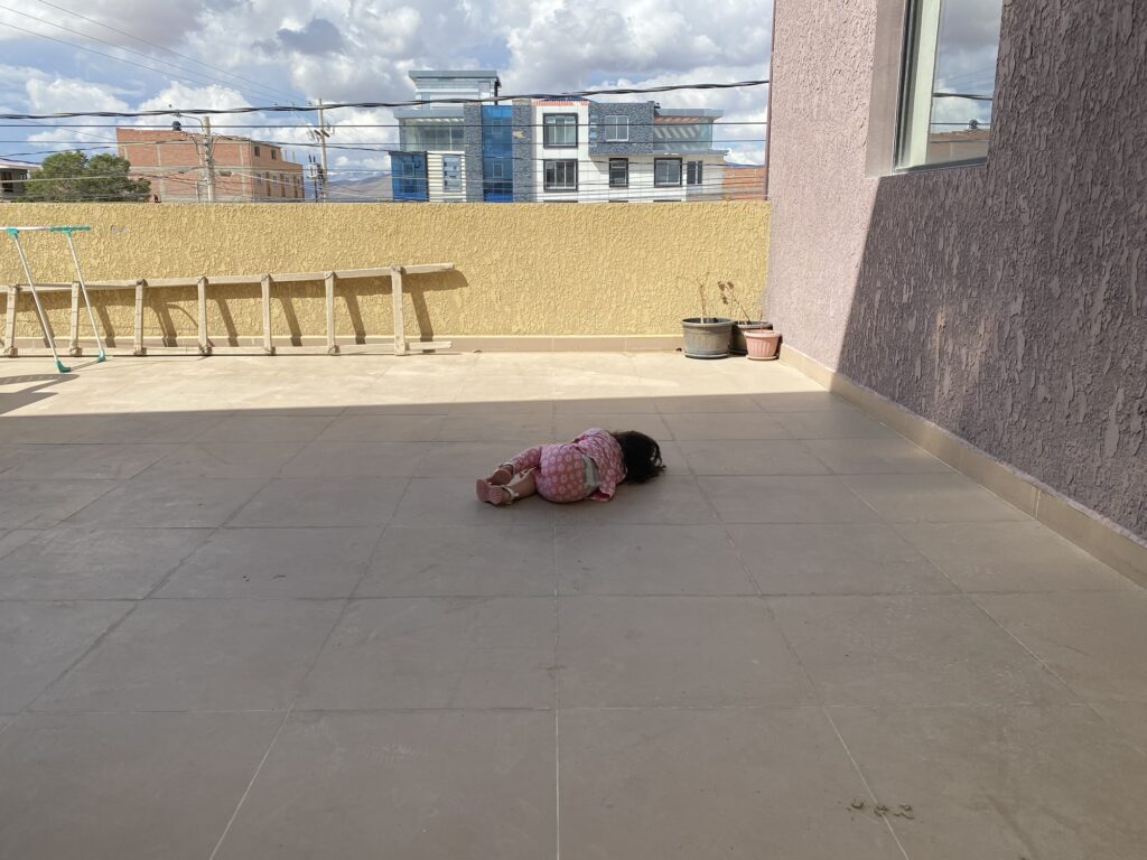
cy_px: 430
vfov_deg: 53.1
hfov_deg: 67.3
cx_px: 574
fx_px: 862
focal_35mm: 26
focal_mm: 4.25
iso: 32
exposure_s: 1/2890
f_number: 1.8
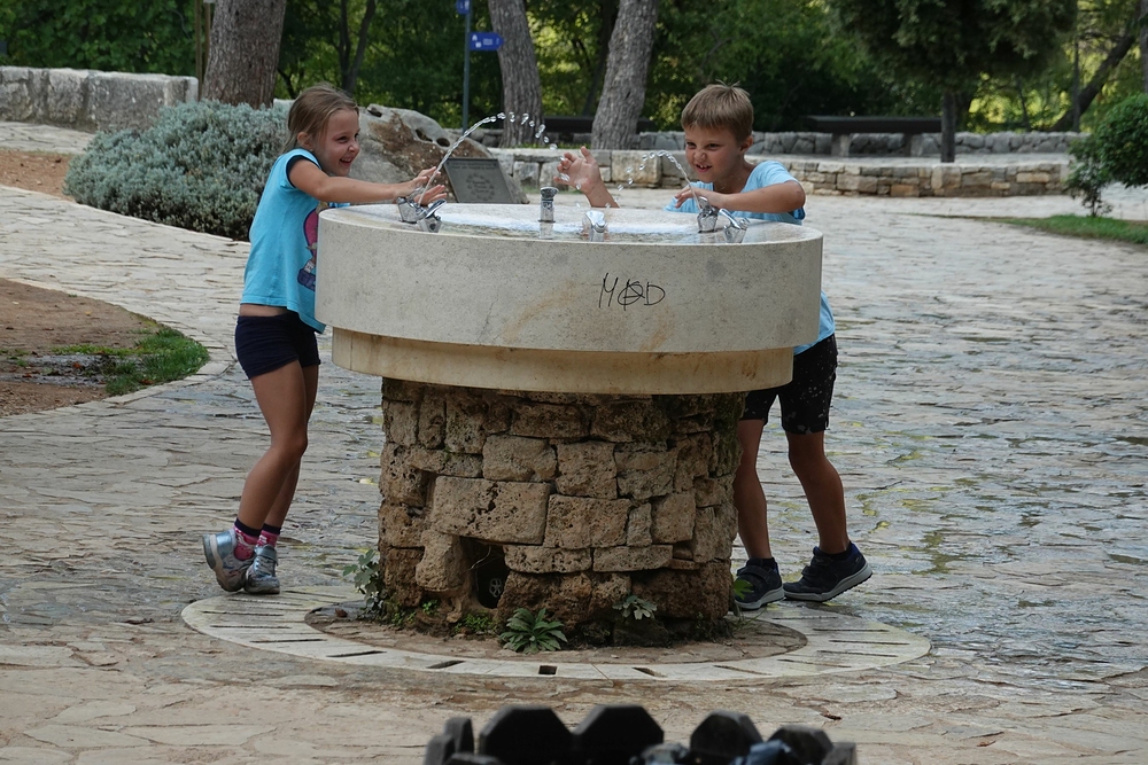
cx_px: 574
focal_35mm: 182
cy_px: 382
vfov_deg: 7.5
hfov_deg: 11.3
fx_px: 5804
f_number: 7.1
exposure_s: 1/200
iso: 400
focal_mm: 65.97
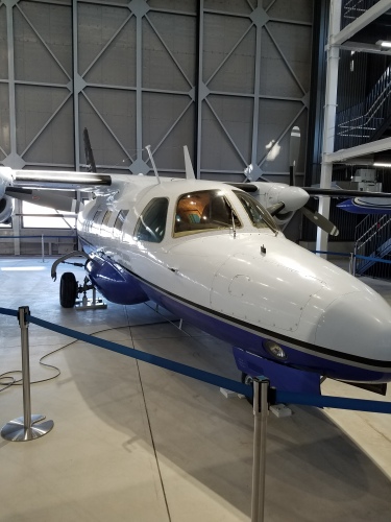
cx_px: 196
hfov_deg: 53.1
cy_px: 261
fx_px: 392
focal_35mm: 26
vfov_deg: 67.3
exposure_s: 1/60
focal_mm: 4.2
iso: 64
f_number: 1.7
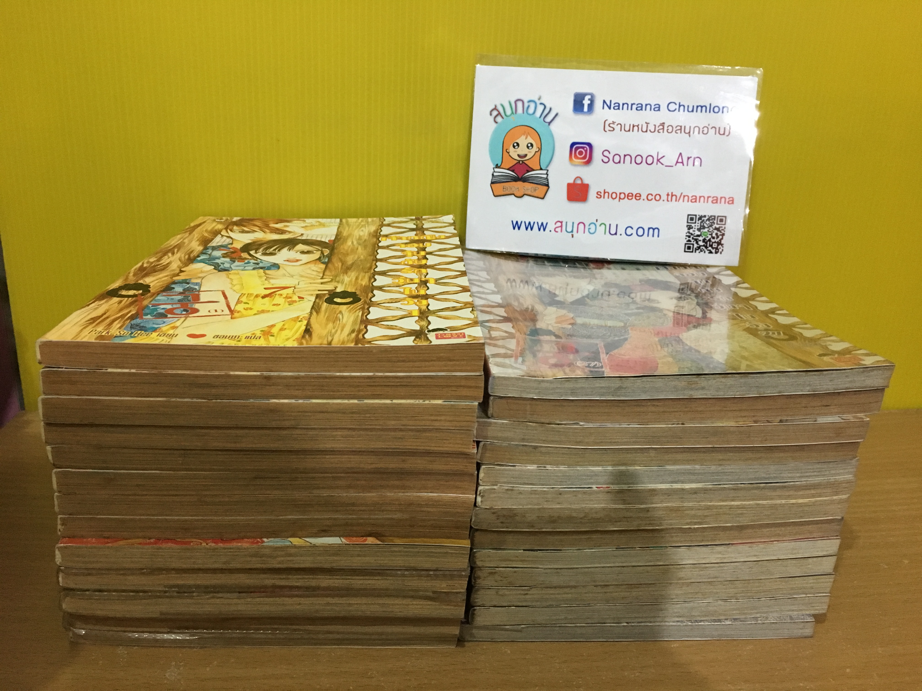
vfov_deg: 48.2
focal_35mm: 29
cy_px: 346
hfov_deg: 61.7
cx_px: 461
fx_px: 772
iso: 200
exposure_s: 1/17
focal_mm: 4.15
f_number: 2.2
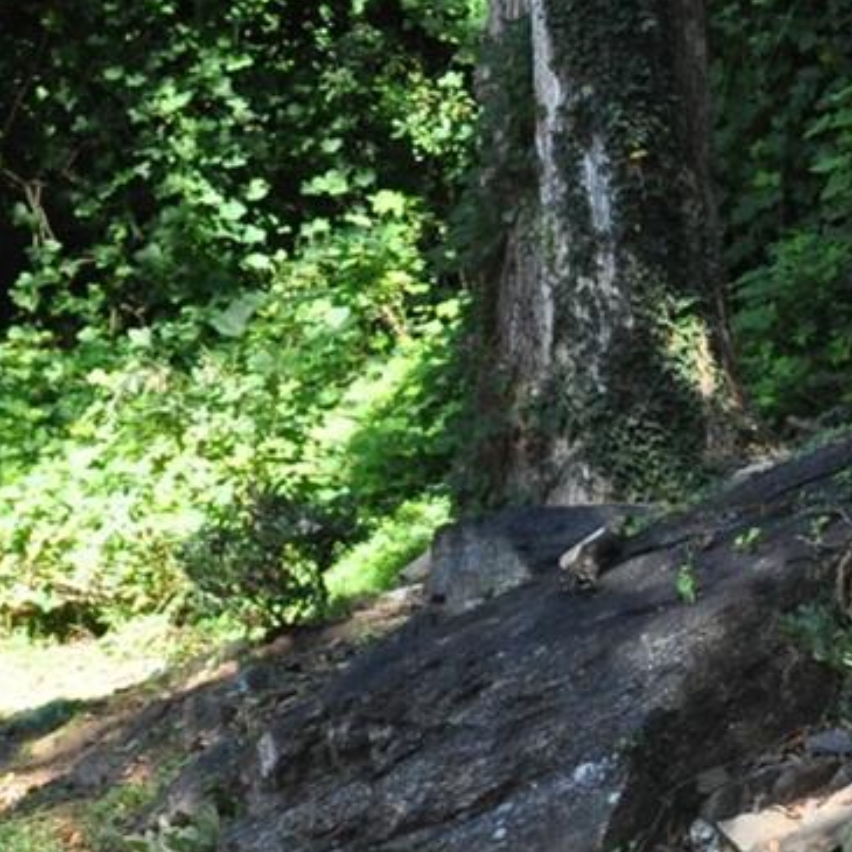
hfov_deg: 12.1
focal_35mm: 143
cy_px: 784
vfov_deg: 12.1
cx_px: 780
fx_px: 3982
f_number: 4.5
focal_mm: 20
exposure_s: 1/200
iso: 800
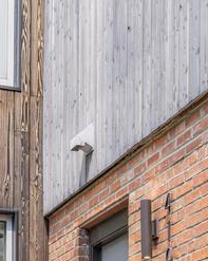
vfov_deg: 13.9
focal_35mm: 126
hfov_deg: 12.2
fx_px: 971
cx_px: 107
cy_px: 440
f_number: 8
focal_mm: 23
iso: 200
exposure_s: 1/125
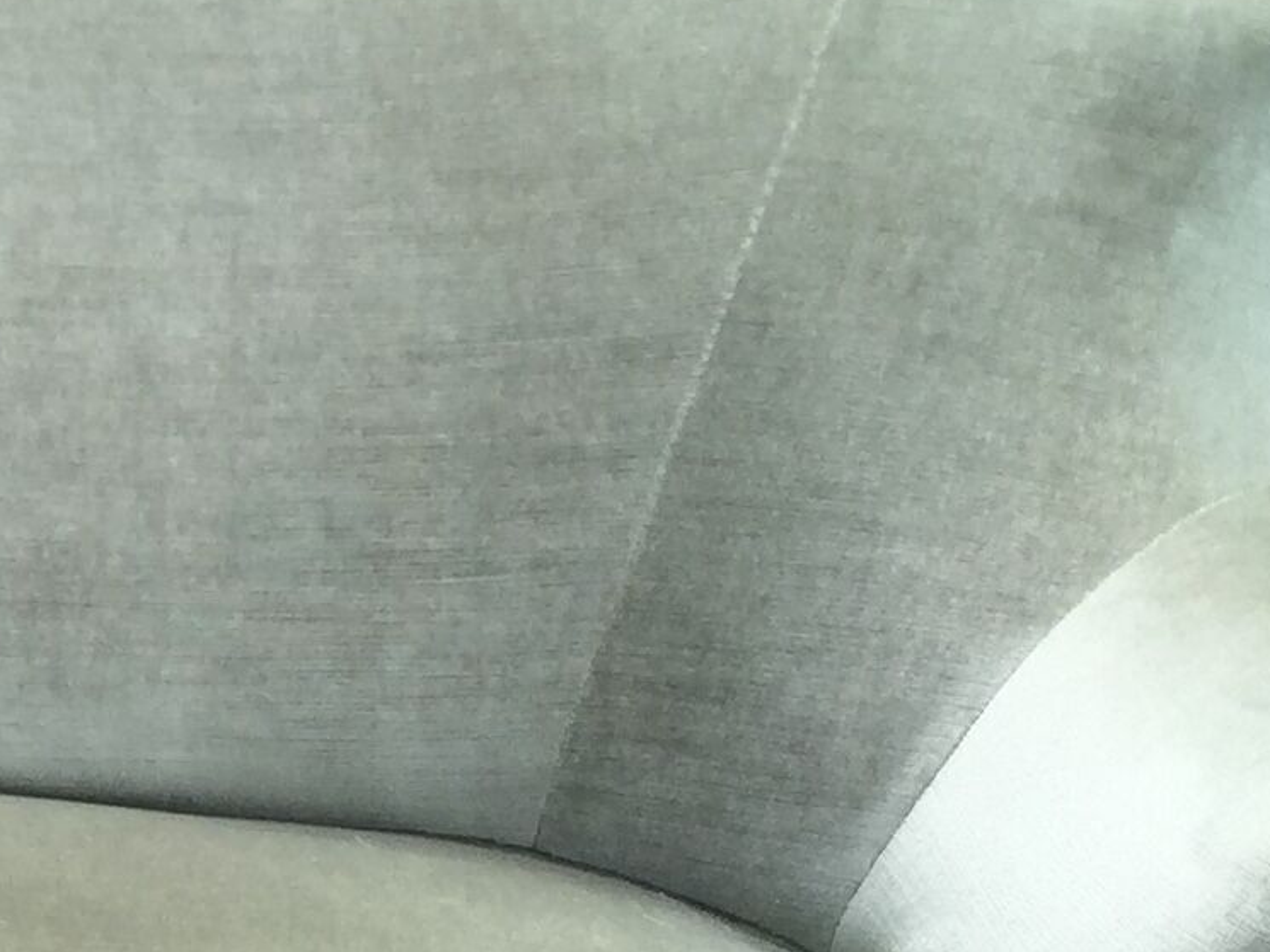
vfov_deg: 11.5
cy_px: 1080
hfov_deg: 14.7
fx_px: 4660
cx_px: -464
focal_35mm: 127
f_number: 2.2
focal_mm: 4.15
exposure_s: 1/706
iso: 32
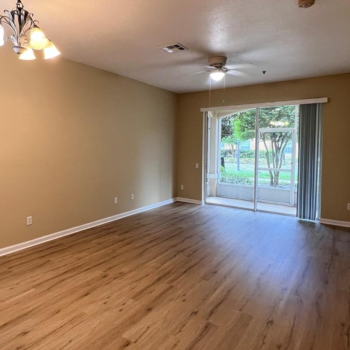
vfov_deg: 69.4
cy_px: 155
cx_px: 132
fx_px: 252
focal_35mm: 22
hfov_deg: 68.6
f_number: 1.8
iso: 125
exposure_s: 1/60
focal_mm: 1.57
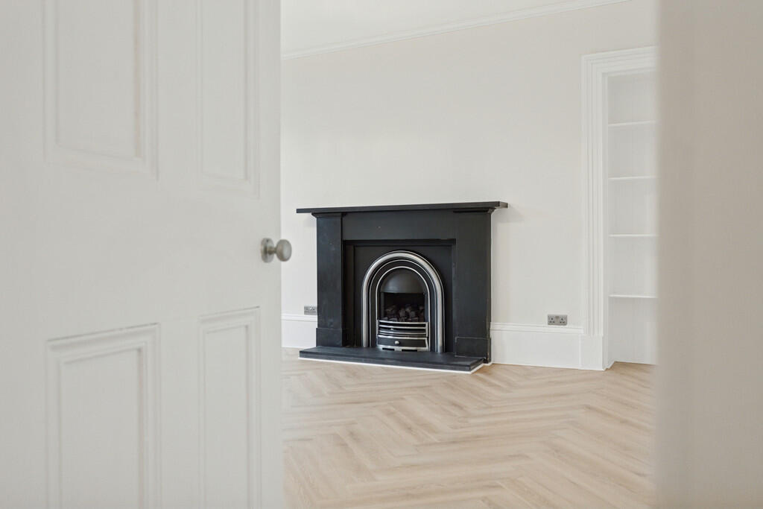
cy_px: 254
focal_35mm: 30
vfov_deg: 43.6
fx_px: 636
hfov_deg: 61.9
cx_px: 382
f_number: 2.8
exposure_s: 1/80
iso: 500
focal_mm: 20
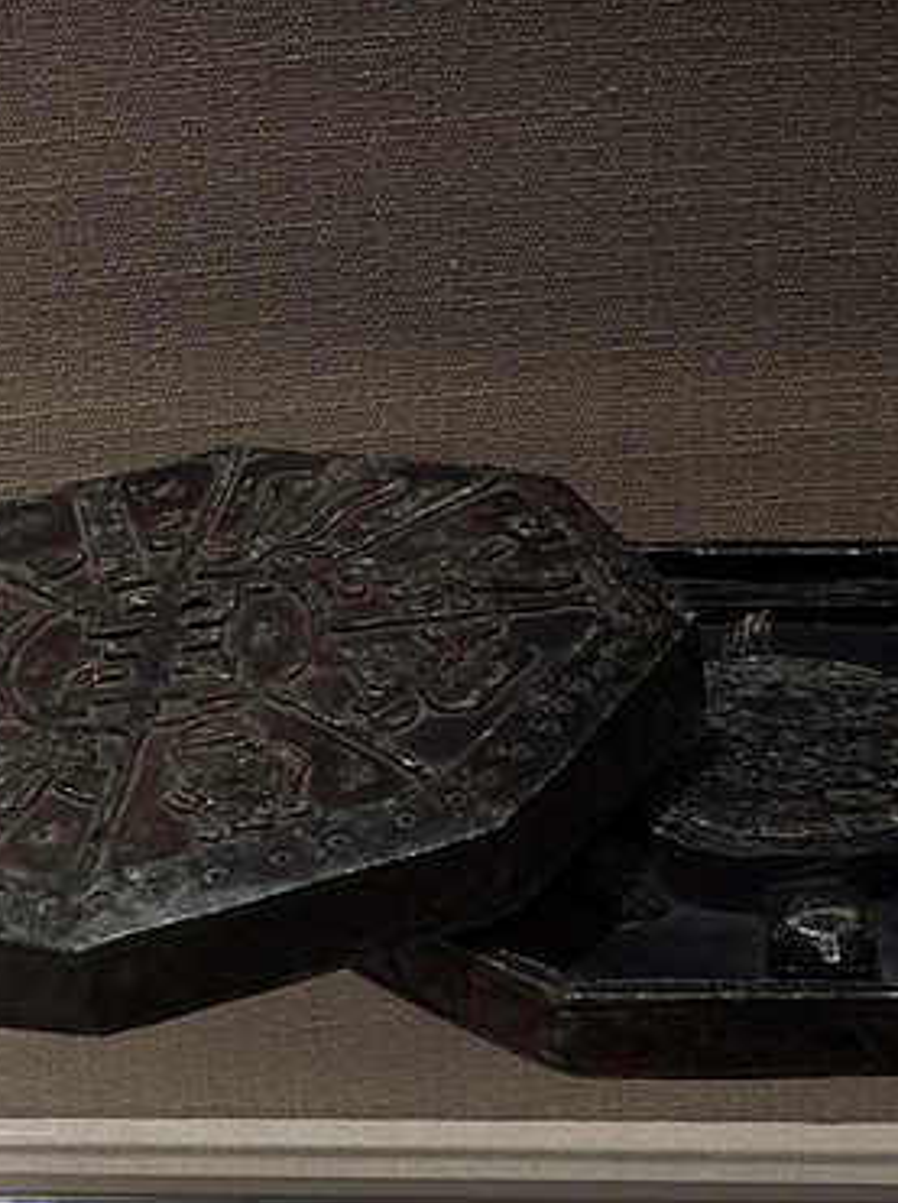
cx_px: 501
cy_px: 1154
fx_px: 3816
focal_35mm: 110
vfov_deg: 17.6
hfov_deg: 13.4
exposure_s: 1/50
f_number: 2
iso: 200
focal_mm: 5.75
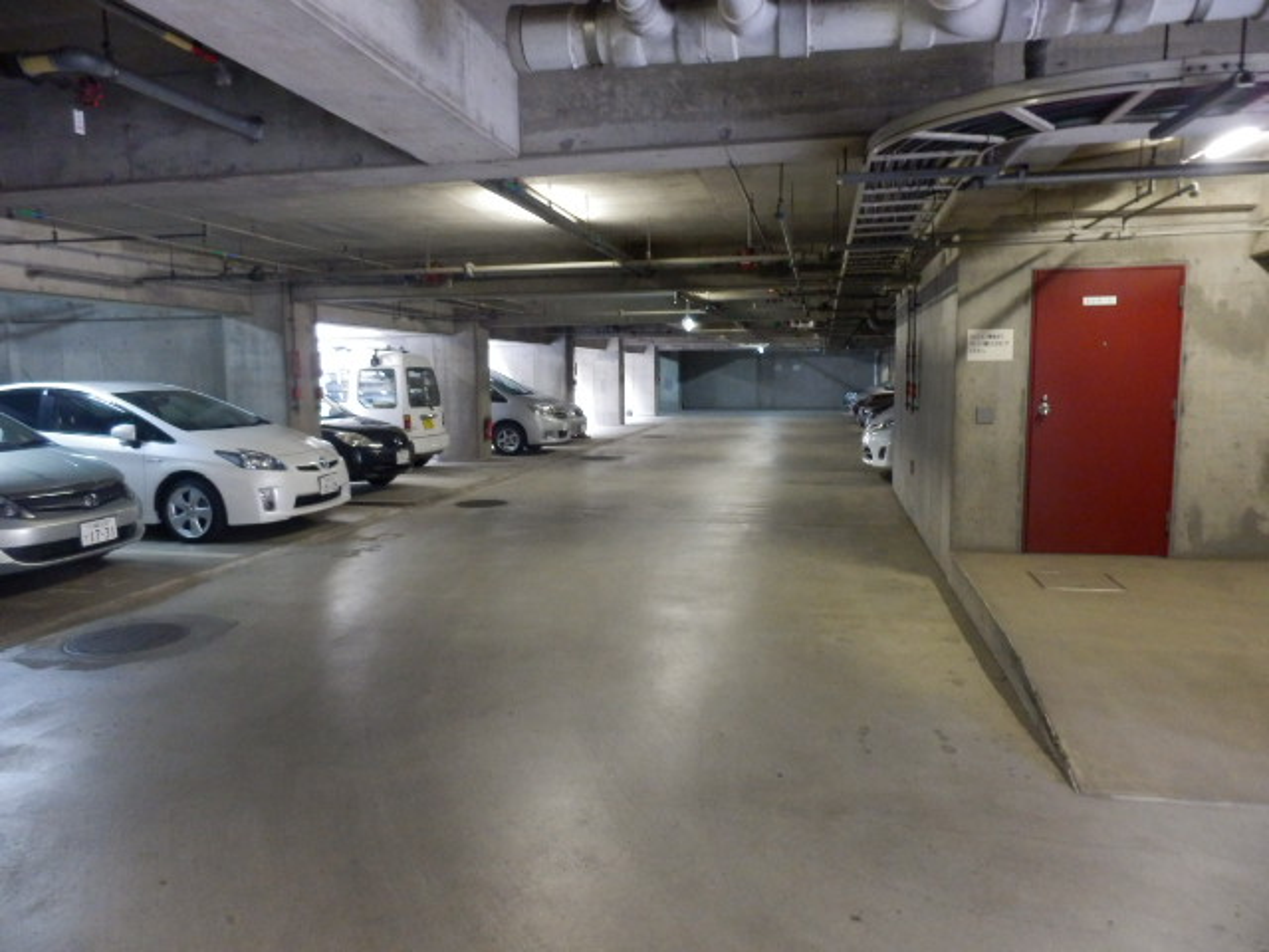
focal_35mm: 24
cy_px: 476
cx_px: 634
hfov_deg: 71.6
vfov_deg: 56.8
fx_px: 880
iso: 800
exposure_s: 1/13
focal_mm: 4.2
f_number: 3
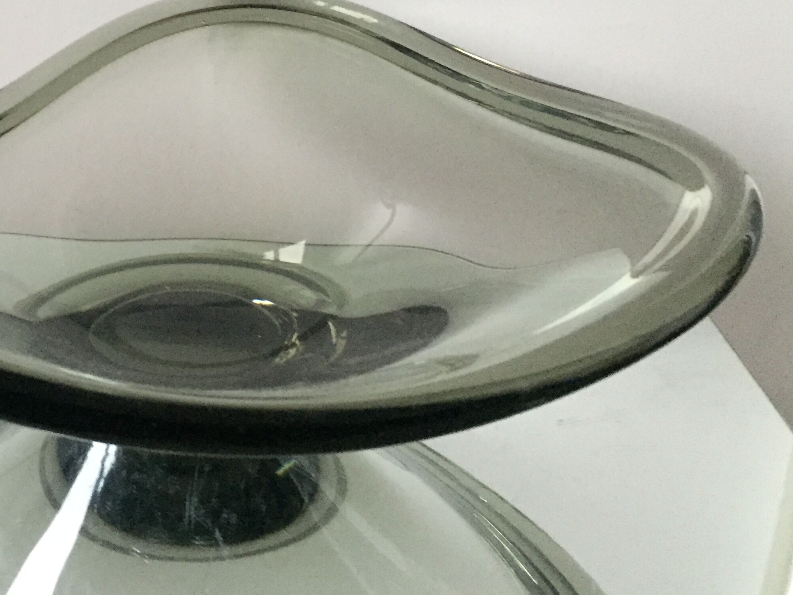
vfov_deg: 30.3
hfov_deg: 38.9
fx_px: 1077
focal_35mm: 47
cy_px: 139
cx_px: 159
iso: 400
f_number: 2.2
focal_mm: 4.15
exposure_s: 1/17
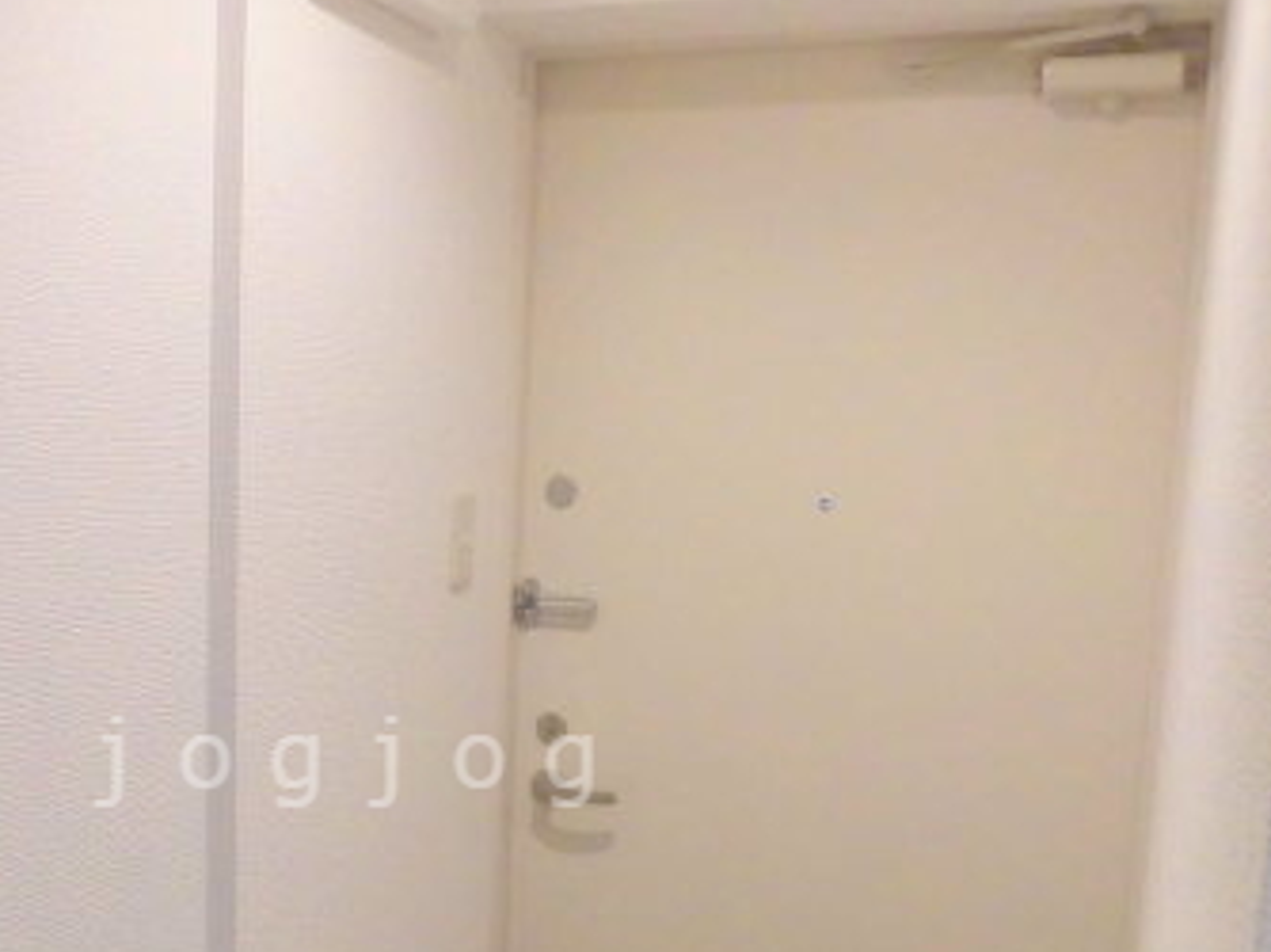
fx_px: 1688
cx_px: 354
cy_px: 762
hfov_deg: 40.4
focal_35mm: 46
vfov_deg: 30.7
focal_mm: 4.3
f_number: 3.1
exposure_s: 1/30
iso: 400
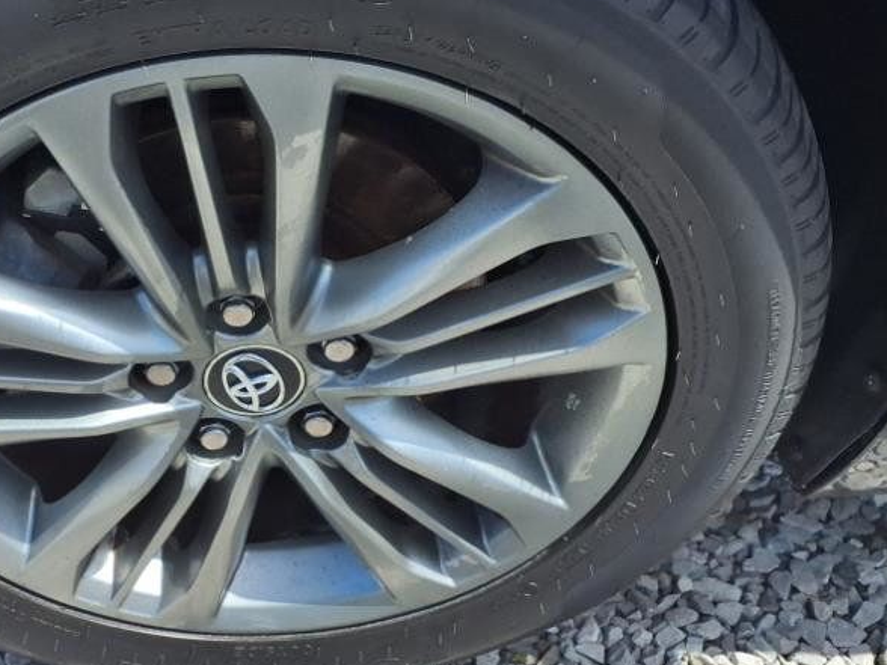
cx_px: 247
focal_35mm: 47
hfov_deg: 39.6
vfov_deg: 30.8
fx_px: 1204
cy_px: 410
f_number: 1.9
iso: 40
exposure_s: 1/1667
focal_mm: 3.58
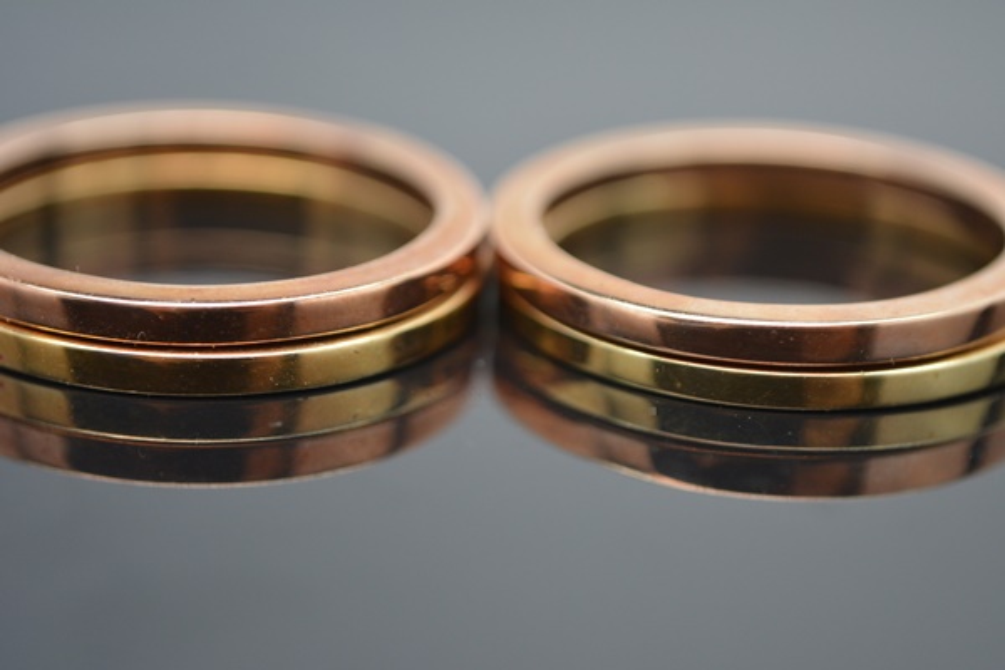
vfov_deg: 16.6
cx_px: 502
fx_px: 2303
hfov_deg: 24.6
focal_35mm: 82
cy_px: 335
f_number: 5.6
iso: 720
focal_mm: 55
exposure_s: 1/60
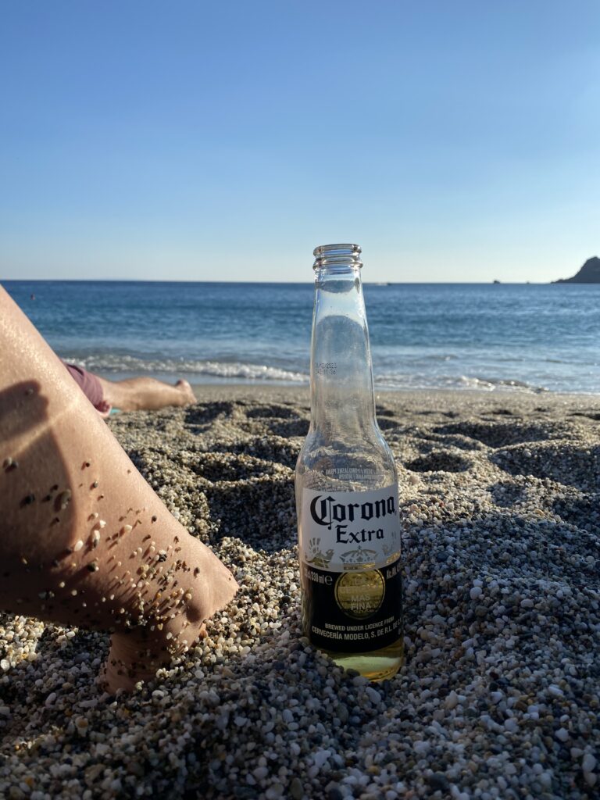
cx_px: 300
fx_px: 601
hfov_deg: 53.1
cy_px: 400
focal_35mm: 26
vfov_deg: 67.3
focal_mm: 4.25
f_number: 1.8
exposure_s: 1/4274
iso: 32
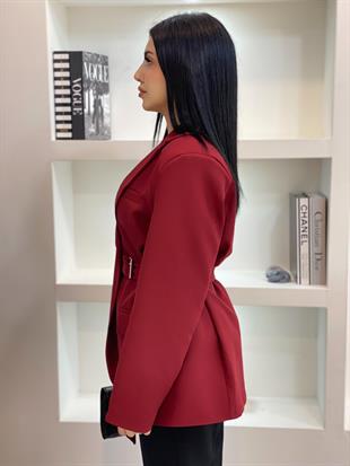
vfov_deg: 36.8
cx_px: 175
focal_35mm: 52
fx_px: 701
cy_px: 233
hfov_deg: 28.0
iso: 125
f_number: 2
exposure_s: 1/100
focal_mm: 6
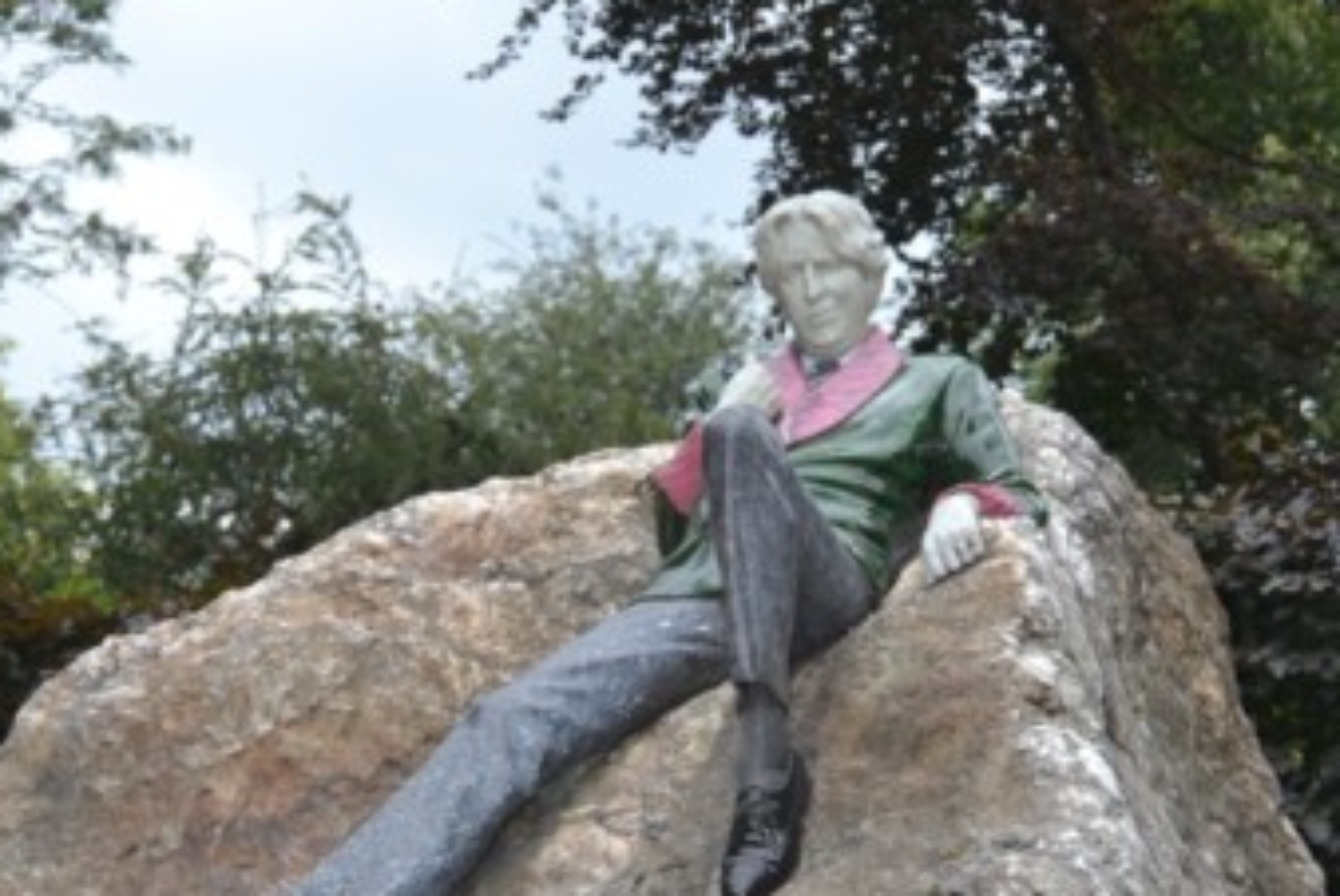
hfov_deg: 24.4
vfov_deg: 16.1
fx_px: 3092
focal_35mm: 83
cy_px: 944
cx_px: 607
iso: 200
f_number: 4
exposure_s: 1/125
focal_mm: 26
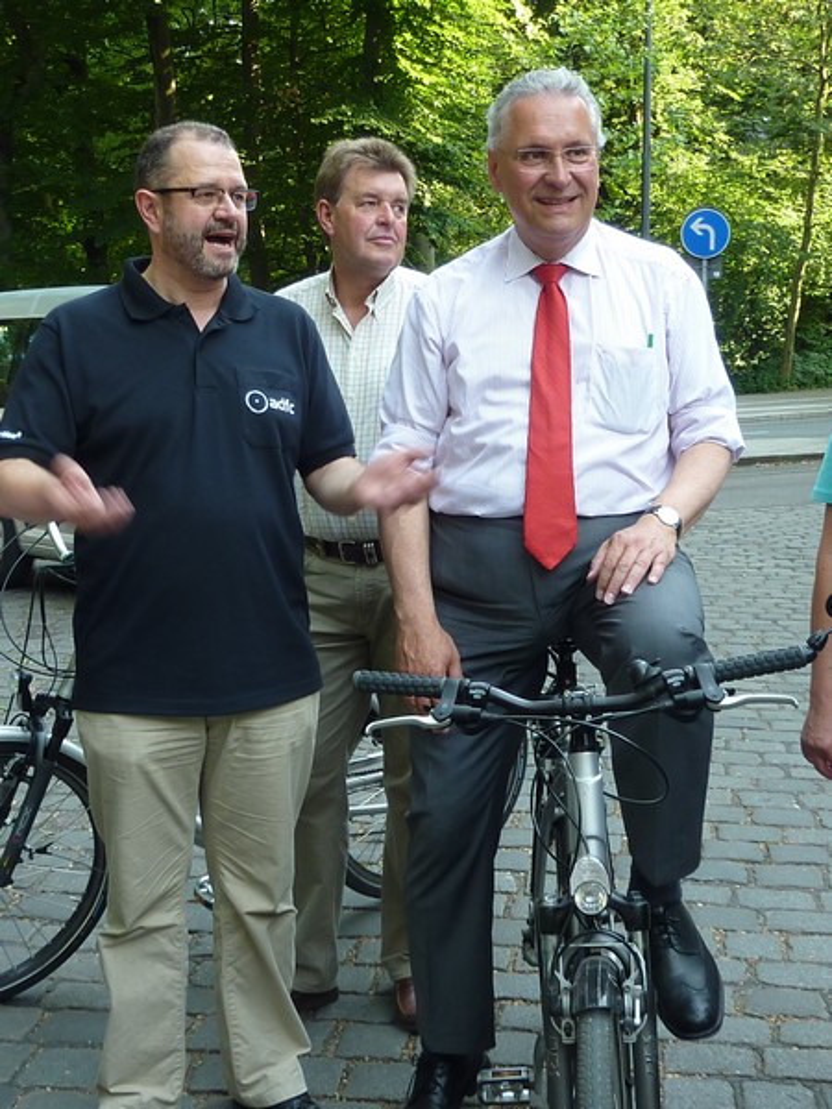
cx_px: 416
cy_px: 554
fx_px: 1538
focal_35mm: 48
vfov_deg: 39.7
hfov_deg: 30.3
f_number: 3.3
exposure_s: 1/50
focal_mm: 4.4
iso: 80
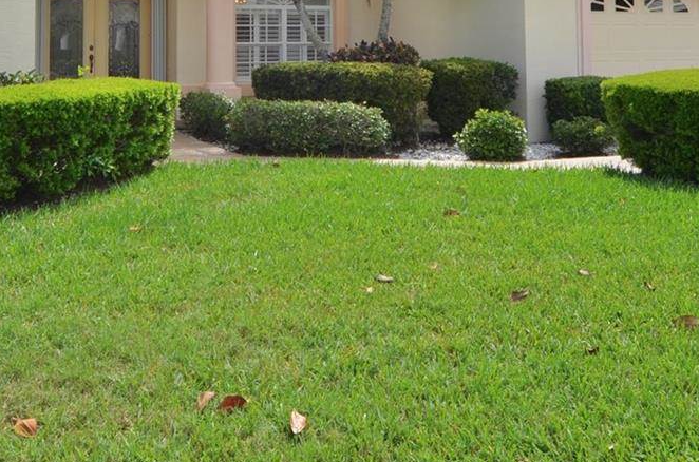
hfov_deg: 23.4
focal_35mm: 87
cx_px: 285
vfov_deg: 15.3
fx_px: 1685
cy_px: -37
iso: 100
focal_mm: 24
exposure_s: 1/320
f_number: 9
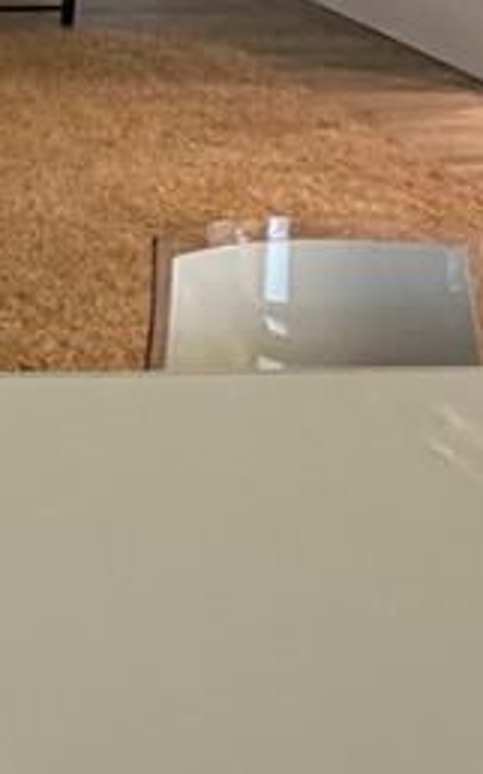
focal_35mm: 69
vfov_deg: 28.2
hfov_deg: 15.4
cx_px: -462
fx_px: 1455
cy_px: 18
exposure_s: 1/60
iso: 500
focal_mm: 2.22
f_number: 2.2
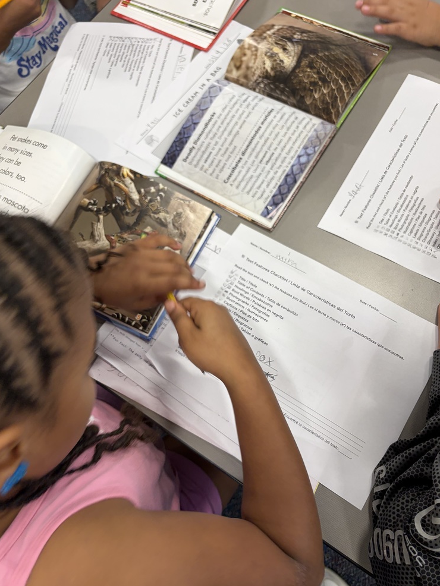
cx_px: 218
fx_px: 457
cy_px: 294
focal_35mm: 27
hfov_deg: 51.4
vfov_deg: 65.3
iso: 125
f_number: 1.6
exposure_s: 1/75
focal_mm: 5.96
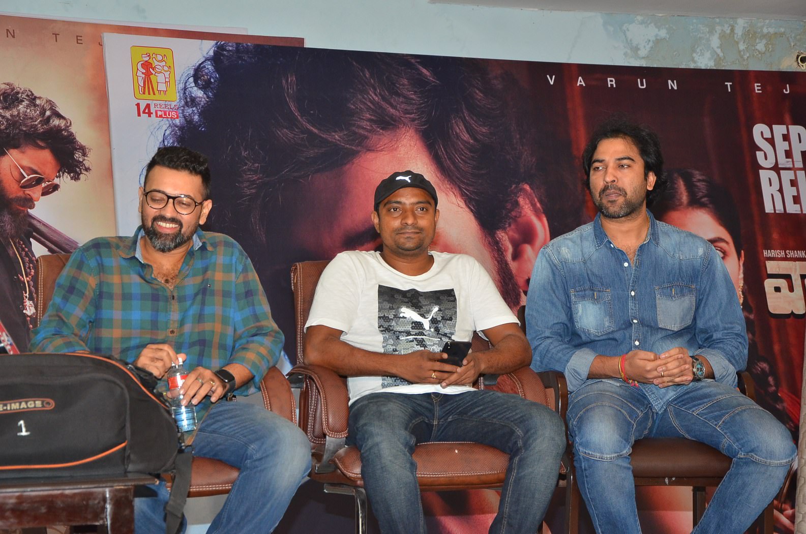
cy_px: 267
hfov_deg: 22.0
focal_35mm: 93
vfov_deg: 14.6
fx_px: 2078
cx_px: 403
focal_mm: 62
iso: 1250
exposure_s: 1/125
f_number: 5.6
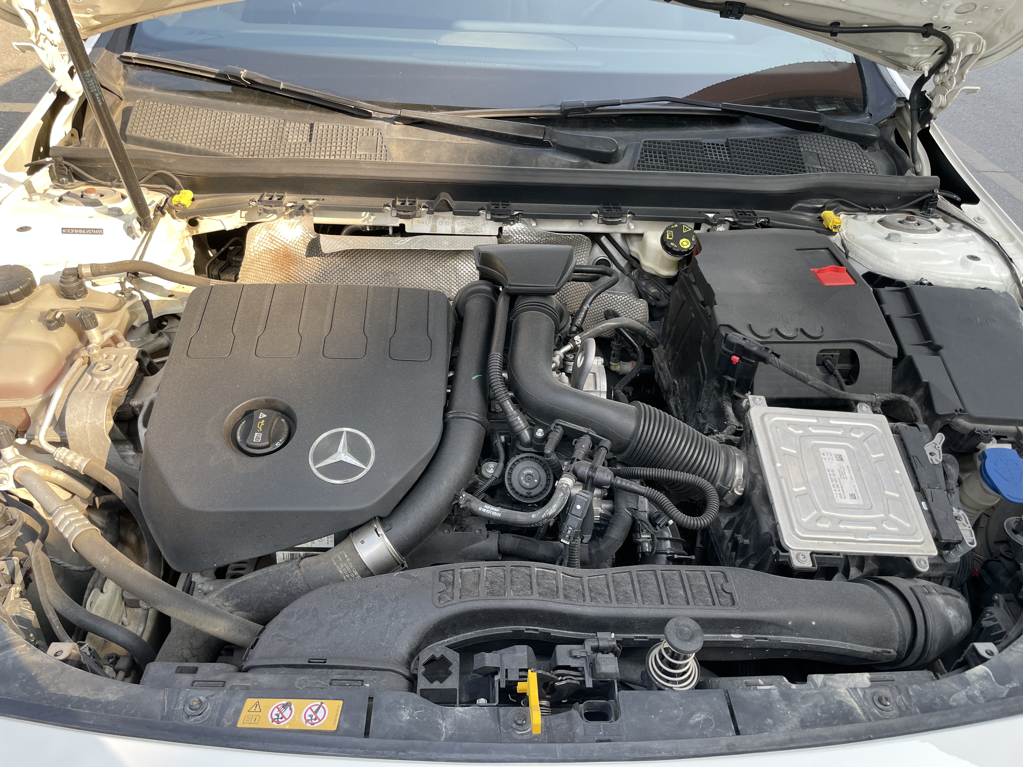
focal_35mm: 26
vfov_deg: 53.1
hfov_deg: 67.3
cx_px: 512
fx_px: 768
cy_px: 384
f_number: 1.6
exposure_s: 1/178
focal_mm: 4.2
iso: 32
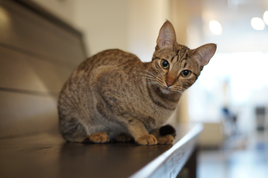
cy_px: 89
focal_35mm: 75
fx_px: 558
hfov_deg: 27.0
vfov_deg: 18.2
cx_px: 134
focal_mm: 50
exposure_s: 1/80
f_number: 2
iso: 1250
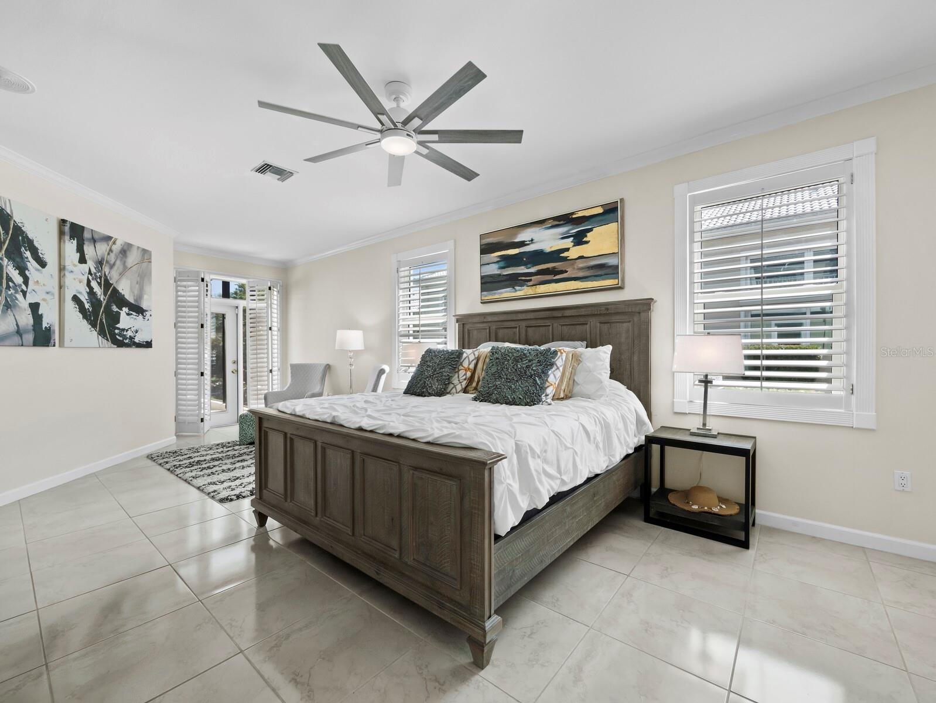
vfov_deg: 85.7
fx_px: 379
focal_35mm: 14
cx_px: 468
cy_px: 352
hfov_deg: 102.0
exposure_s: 1/5
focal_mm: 7
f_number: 11
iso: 250
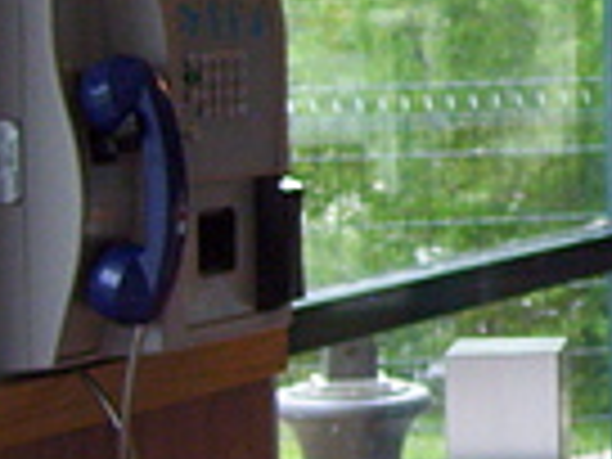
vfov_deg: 9.3
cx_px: 909
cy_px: 27
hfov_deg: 11.9
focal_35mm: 159
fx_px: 2811
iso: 200
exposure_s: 1/160
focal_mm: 6
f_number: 2.7
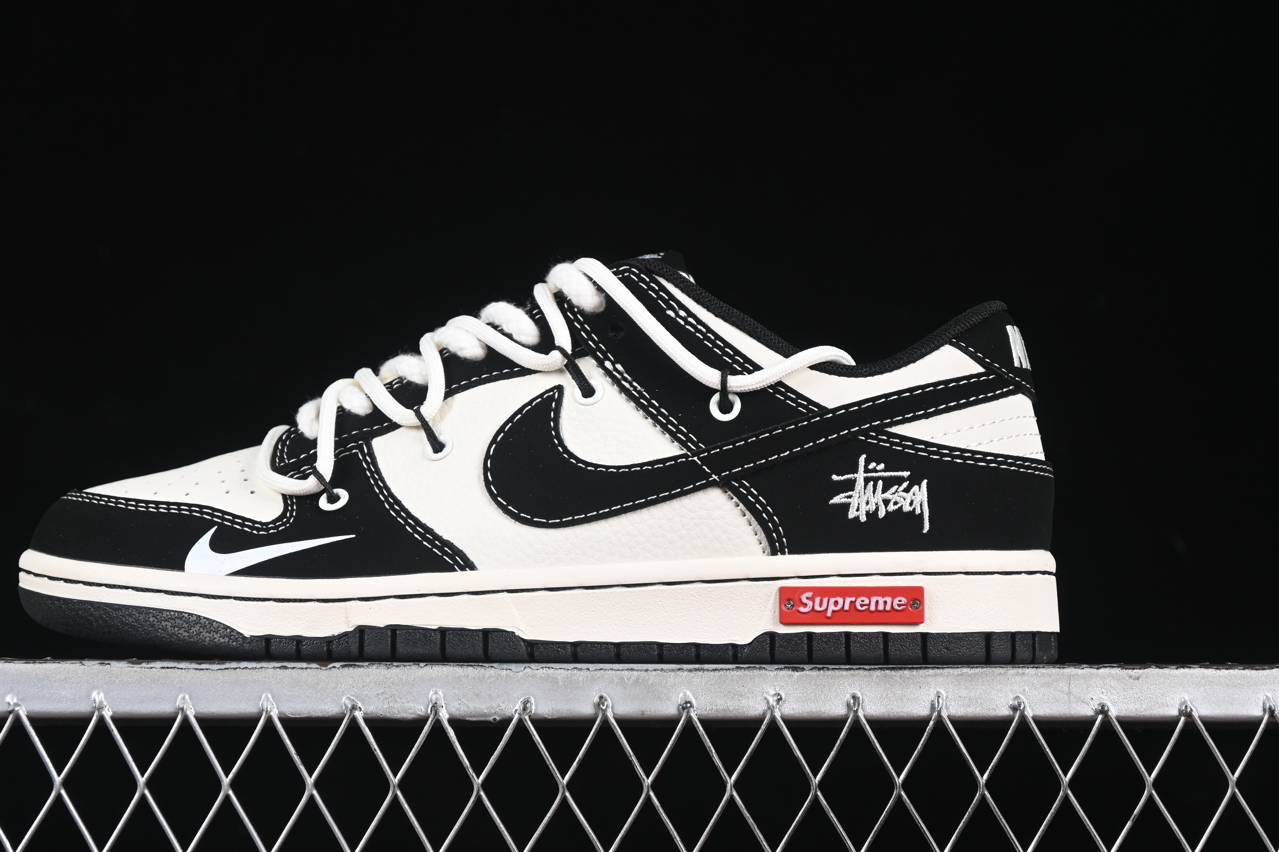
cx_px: 560
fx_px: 3162
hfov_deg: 22.9
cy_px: 348
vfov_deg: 15.3
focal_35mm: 89
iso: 160
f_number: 6.3
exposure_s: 1/60
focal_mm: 50
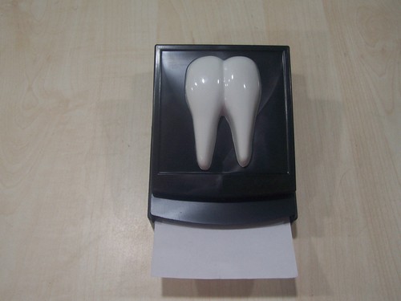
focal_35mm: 37
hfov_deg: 50.1
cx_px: 200
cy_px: 150
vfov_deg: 38.7
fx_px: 429
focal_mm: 5.6
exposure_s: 1/30
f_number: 2.8
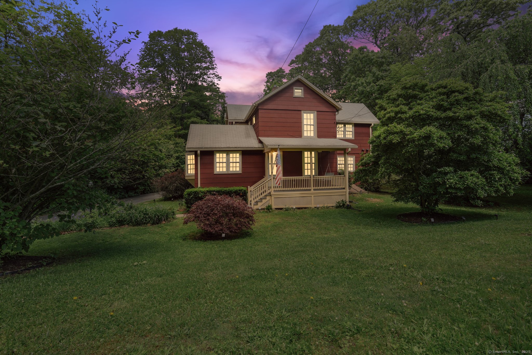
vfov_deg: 70.4
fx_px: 251
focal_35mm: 17
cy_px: 178
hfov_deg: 93.3
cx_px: 266
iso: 400
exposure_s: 1/250
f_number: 11
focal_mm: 17
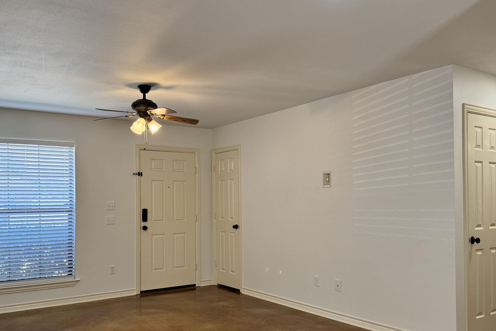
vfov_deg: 40.9
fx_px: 441
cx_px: 209
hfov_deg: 58.4
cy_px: 198
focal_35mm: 32
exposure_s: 1/120
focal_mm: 6.76
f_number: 1.78
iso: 160
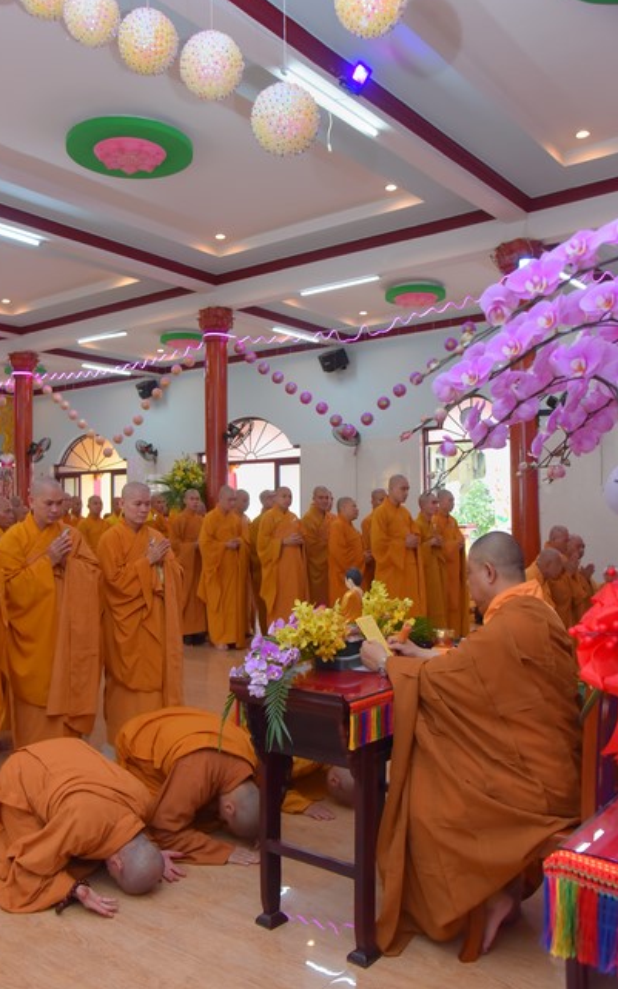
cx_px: 286
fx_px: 863
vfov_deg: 59.7
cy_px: 491
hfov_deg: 39.4
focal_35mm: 32
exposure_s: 1/160
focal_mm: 31
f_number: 5.6
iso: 1250
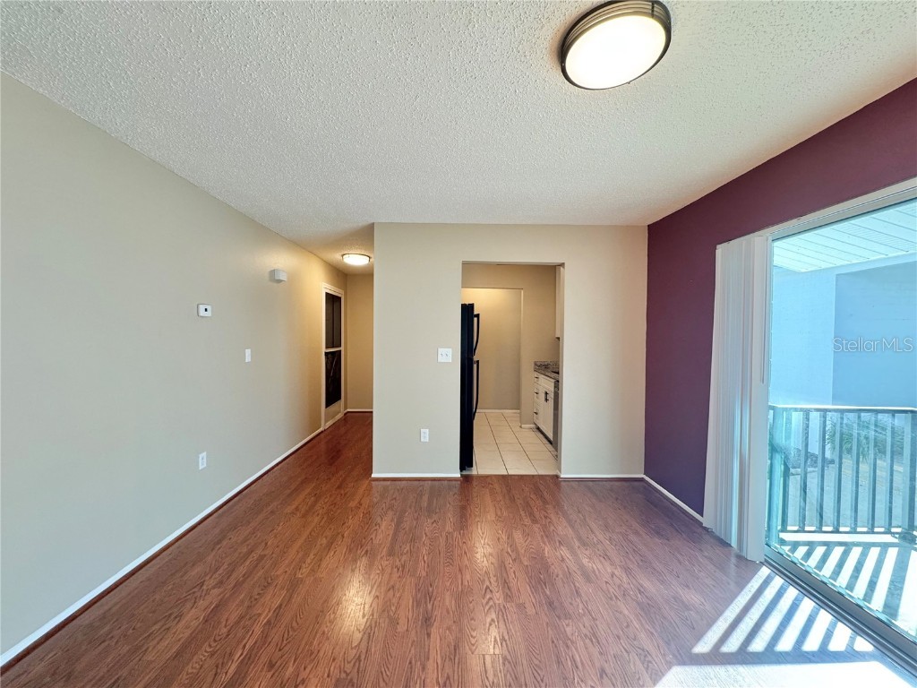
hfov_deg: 102.1
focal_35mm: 14
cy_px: 344
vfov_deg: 85.7
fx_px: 371
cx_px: 458
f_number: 2.2
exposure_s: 1/120
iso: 200
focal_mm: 2.22
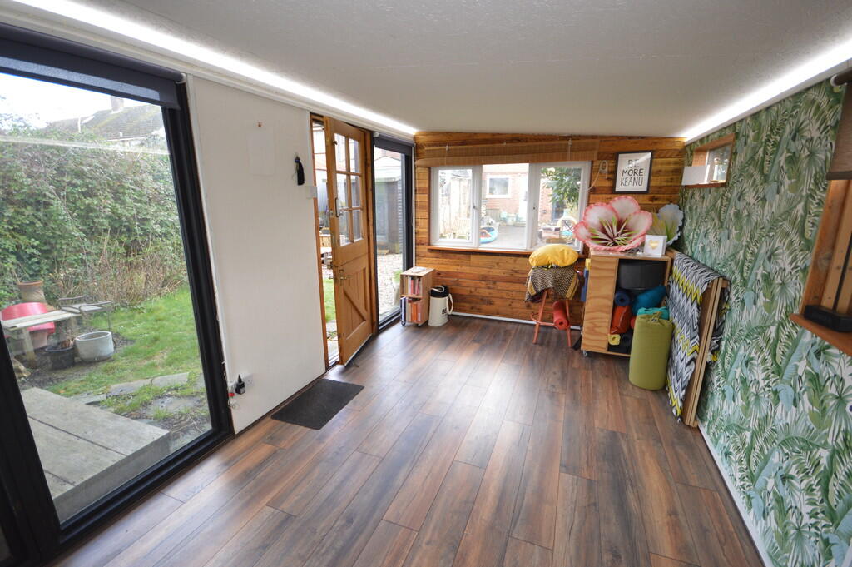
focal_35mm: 15
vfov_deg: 77.2
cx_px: 426
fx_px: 355
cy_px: 284
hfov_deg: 100.4
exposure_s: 1/80
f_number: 4.5
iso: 400
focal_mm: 10
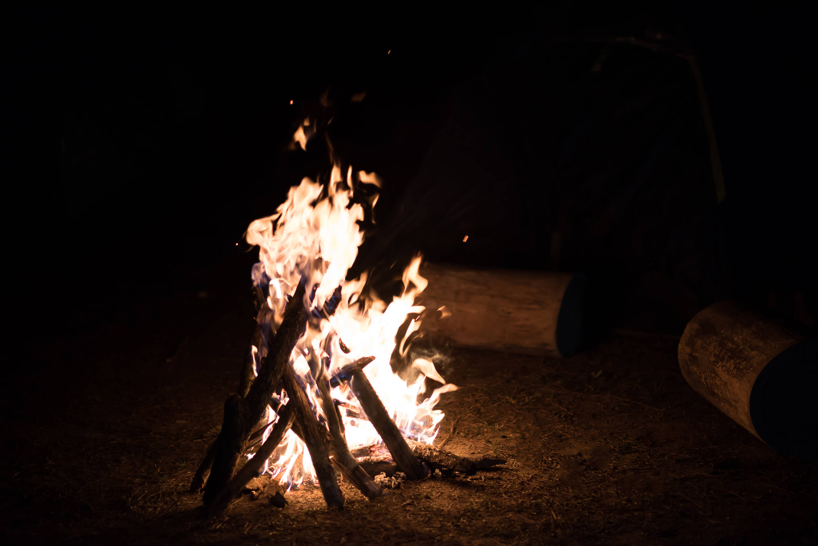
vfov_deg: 16.1
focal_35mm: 85
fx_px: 1932
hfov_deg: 23.9
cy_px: 273
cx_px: 409
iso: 800
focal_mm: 85
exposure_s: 1/160
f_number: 1.8
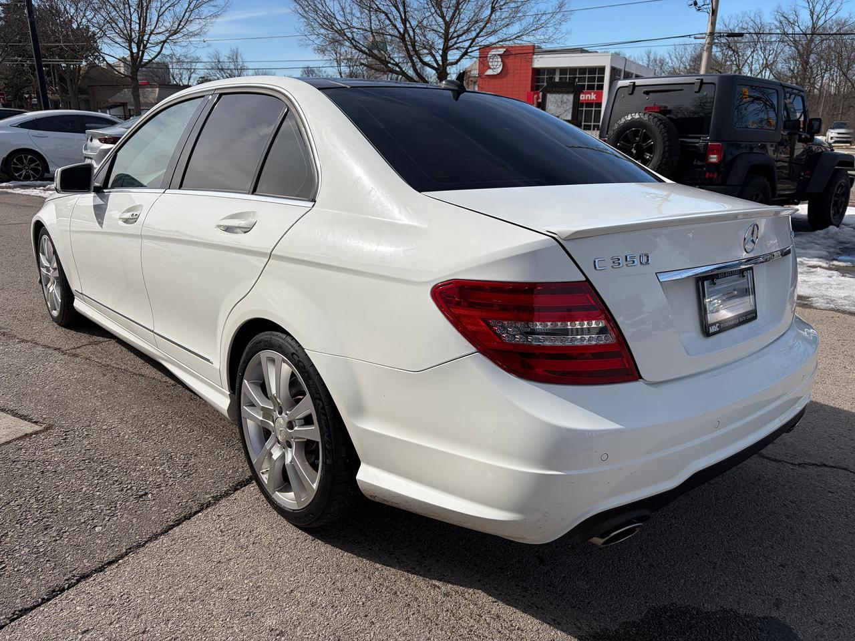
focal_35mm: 26
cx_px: 428
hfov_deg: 67.3
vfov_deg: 53.1
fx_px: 642
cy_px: 320
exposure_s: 1/7813
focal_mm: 5.96
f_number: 1.6
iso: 50
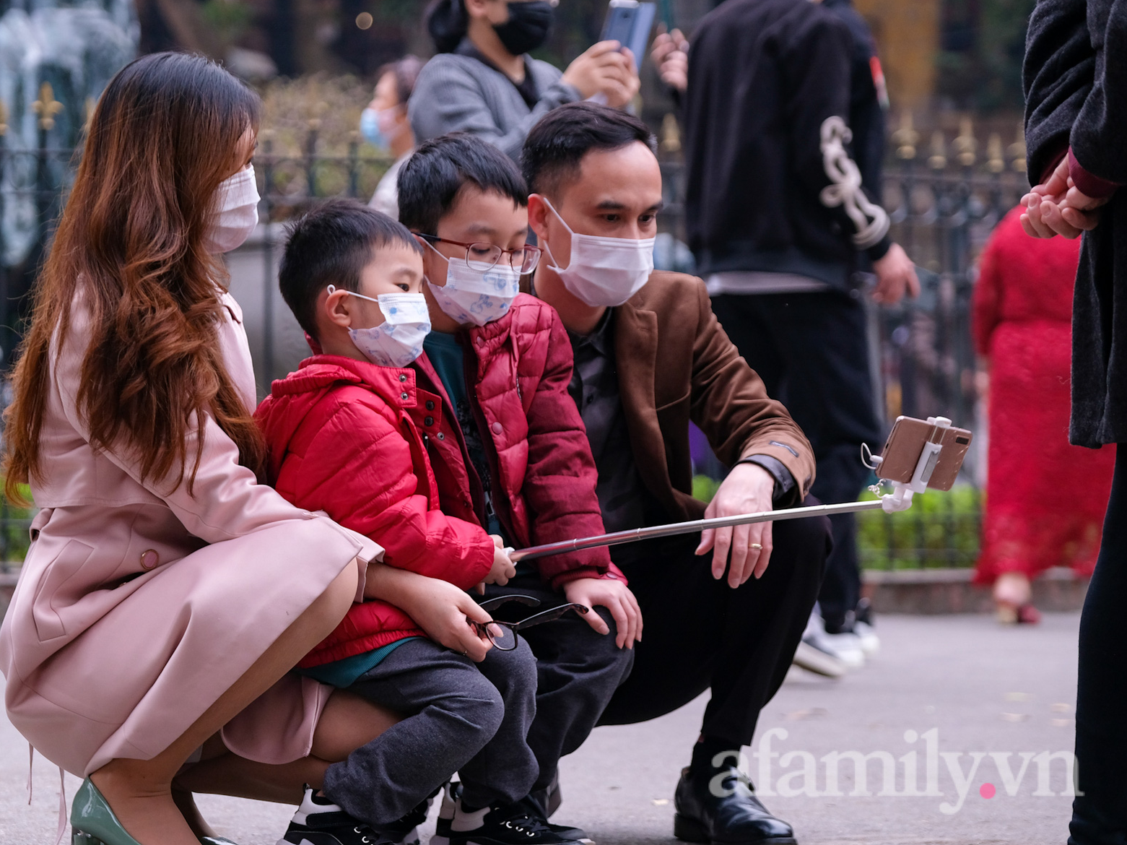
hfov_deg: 14.3
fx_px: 4492
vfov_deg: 10.7
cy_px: 395
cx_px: 441
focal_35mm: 138
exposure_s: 1/250
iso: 640
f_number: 2.8
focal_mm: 74.4
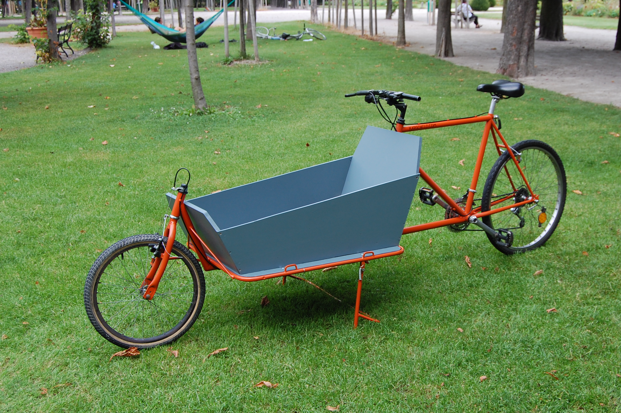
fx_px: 810
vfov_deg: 28.6
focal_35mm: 47
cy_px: 207
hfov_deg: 41.9
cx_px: 353
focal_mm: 26
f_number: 5.6
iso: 220
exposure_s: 1/125
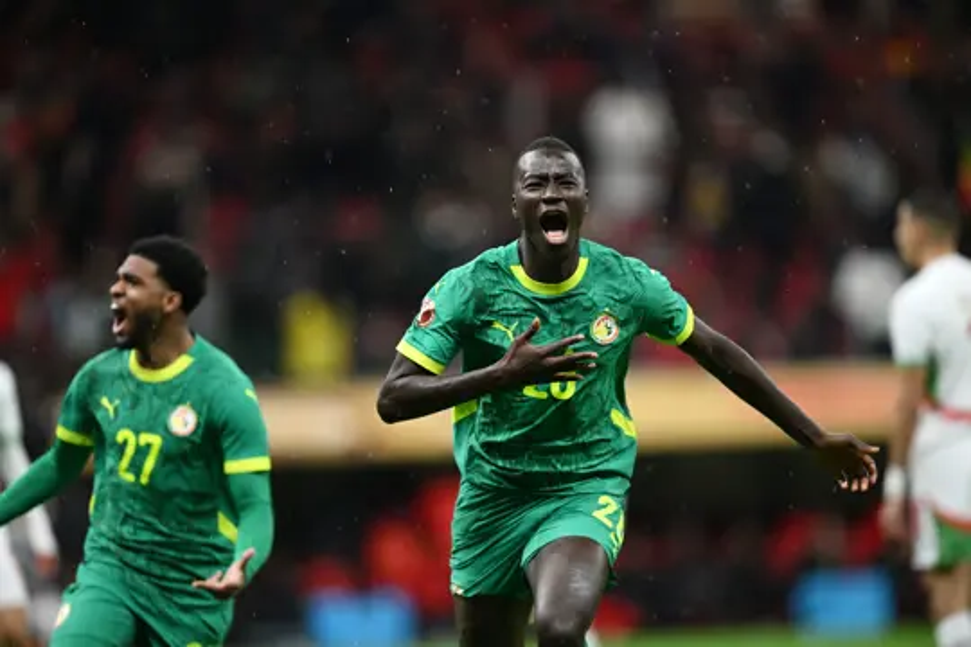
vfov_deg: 3.4
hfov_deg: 5.2
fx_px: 10788
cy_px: 324
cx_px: 486
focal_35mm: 400
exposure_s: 1/1000
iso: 1000
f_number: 2.8
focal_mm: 400
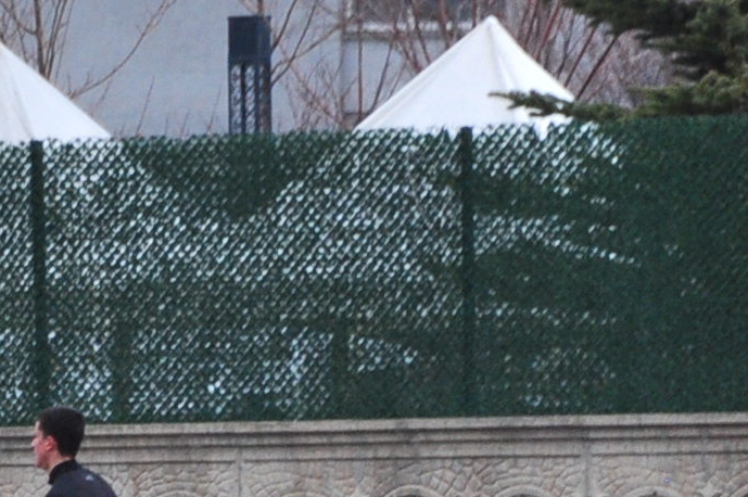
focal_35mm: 980
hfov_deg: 2.1
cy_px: 474
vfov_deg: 1.4
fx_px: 20342
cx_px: -726
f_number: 6
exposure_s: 1/320
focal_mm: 140
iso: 400
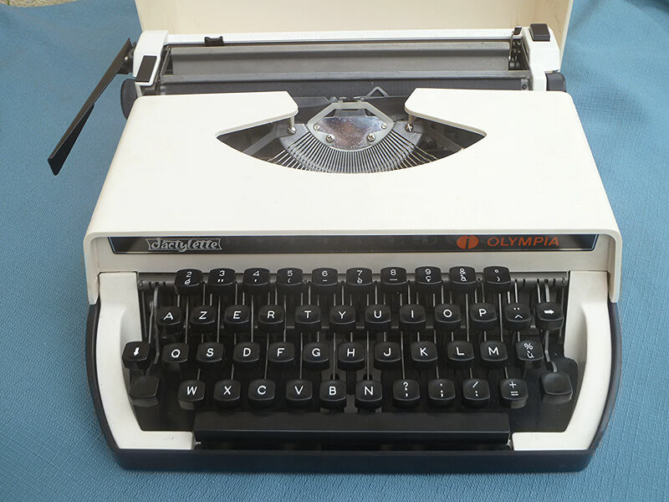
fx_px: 696
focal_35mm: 36
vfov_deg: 39.7
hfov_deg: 51.4
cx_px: 334
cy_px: 251
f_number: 3.6
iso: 80
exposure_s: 1/160
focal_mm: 6.5
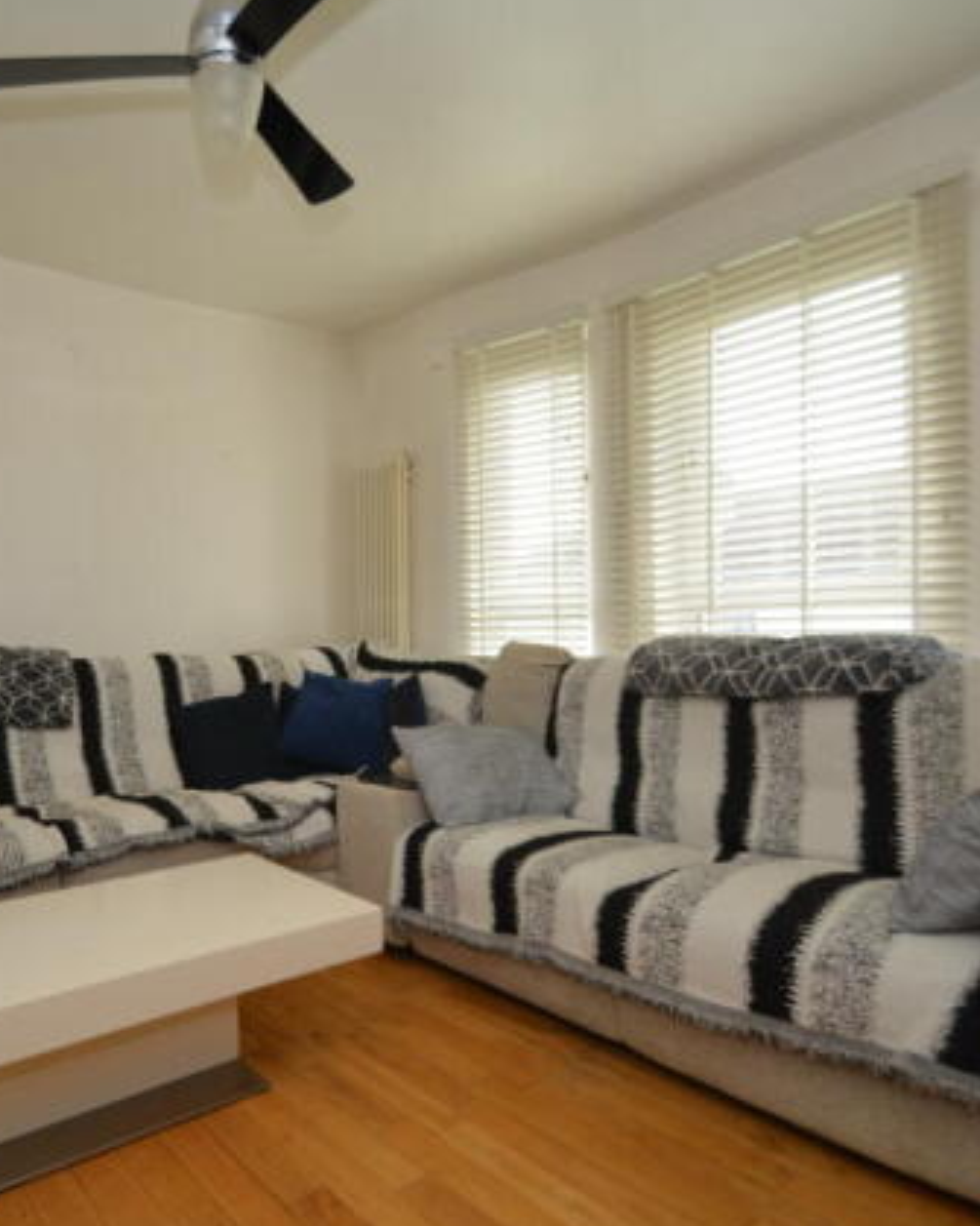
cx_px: 304
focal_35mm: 22
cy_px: 616
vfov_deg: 75.1
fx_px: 798
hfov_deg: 61.1
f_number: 4
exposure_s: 1/60
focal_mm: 10
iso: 320
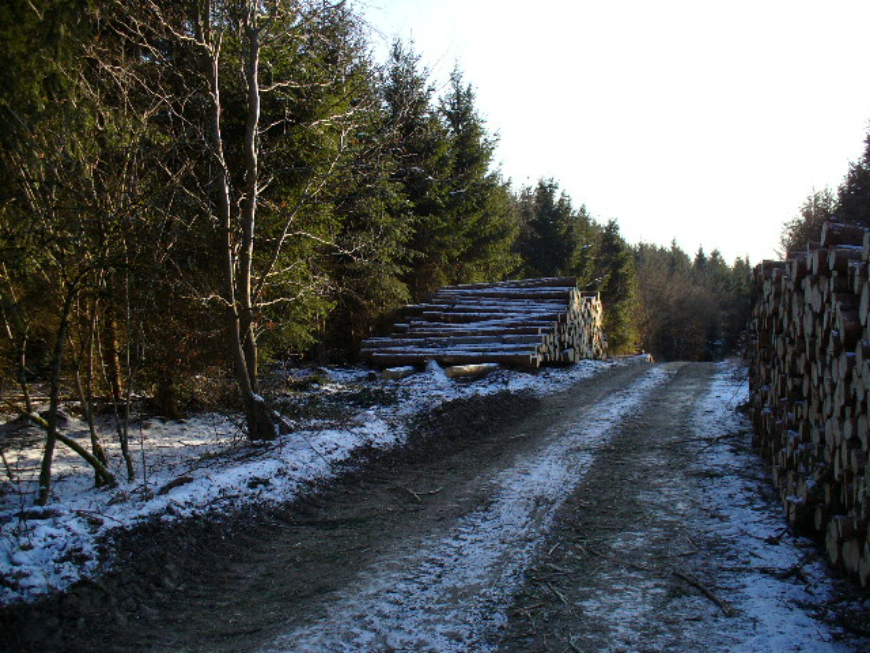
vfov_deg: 38.7
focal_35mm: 37
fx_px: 930
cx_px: 435
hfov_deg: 50.1
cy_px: 326
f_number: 2.8
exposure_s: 1/500
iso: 100
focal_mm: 6.1
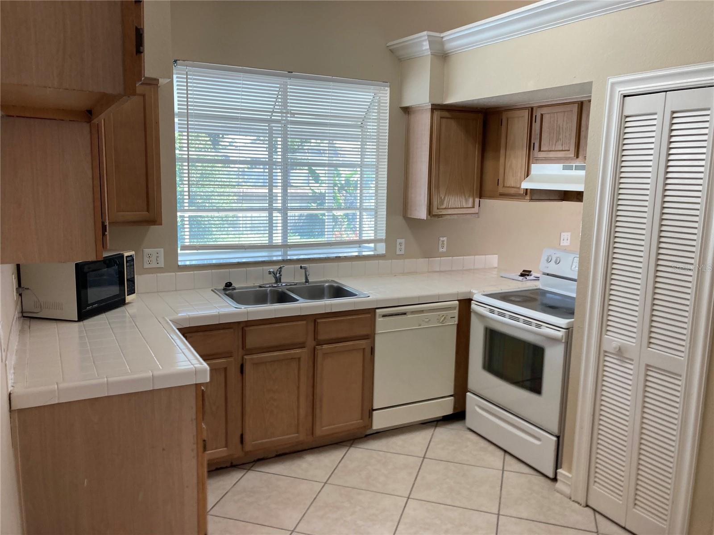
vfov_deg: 49.7
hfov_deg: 63.4
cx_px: 357
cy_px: 268
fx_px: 578
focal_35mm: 28
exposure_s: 1/61
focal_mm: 3.99
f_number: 1.8
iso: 25
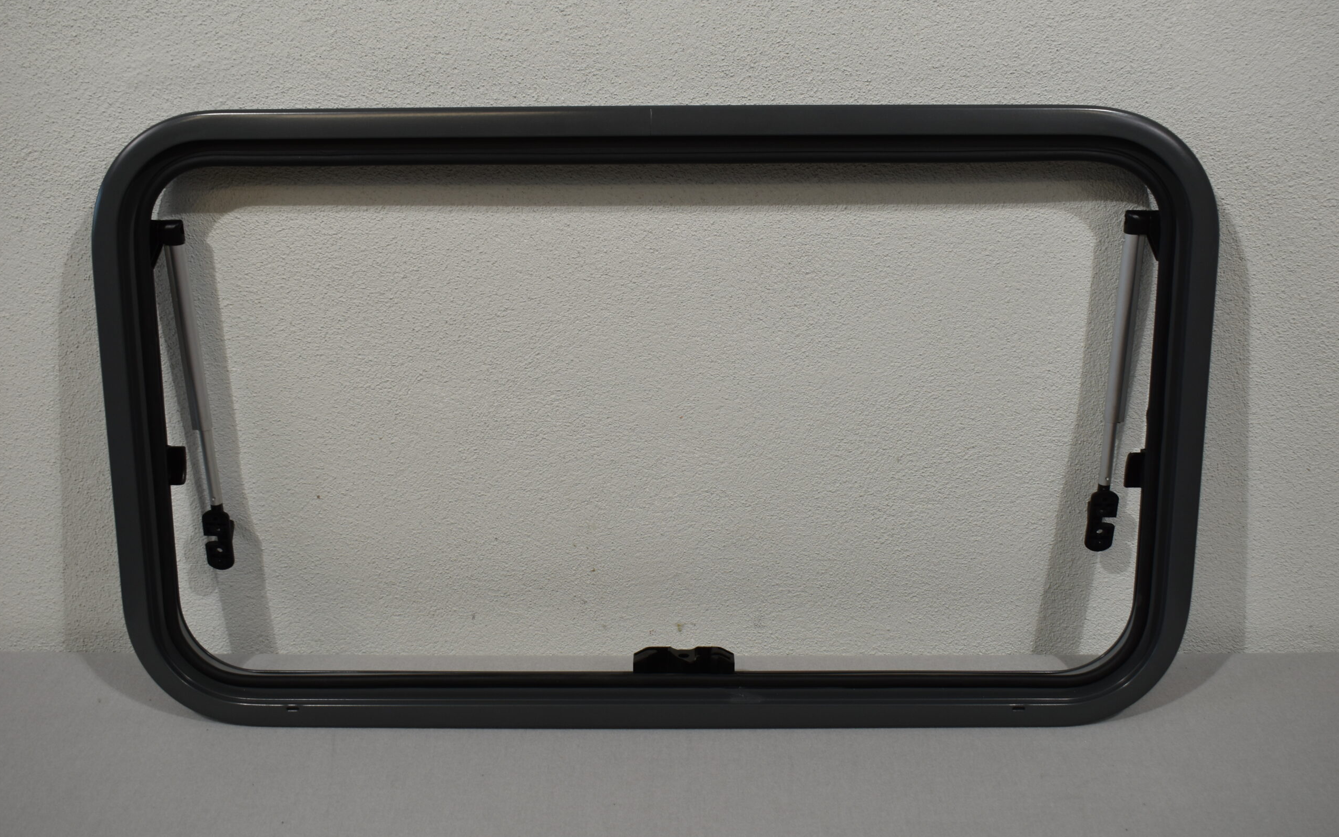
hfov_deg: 50.9
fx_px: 1405
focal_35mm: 39
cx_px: 669
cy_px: 408
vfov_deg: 33.2
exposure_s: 1/125
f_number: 5.6
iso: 320
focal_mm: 25
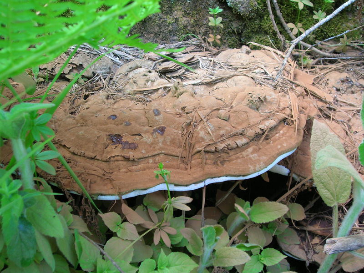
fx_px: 484
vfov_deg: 31.5
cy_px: 136
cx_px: 182
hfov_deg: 41.2
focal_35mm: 46
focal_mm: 7.7
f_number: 3.2
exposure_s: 1/64.7
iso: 50
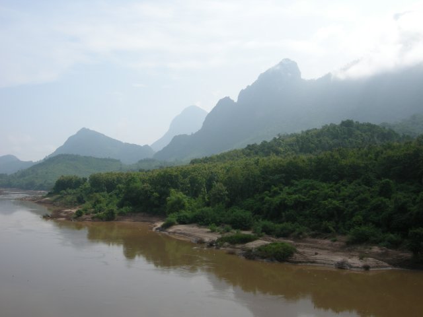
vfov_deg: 39.7
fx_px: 440
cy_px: 158
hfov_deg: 51.4
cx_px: 212
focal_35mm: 36
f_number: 6.1
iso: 64
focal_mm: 7.5
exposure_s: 1/326
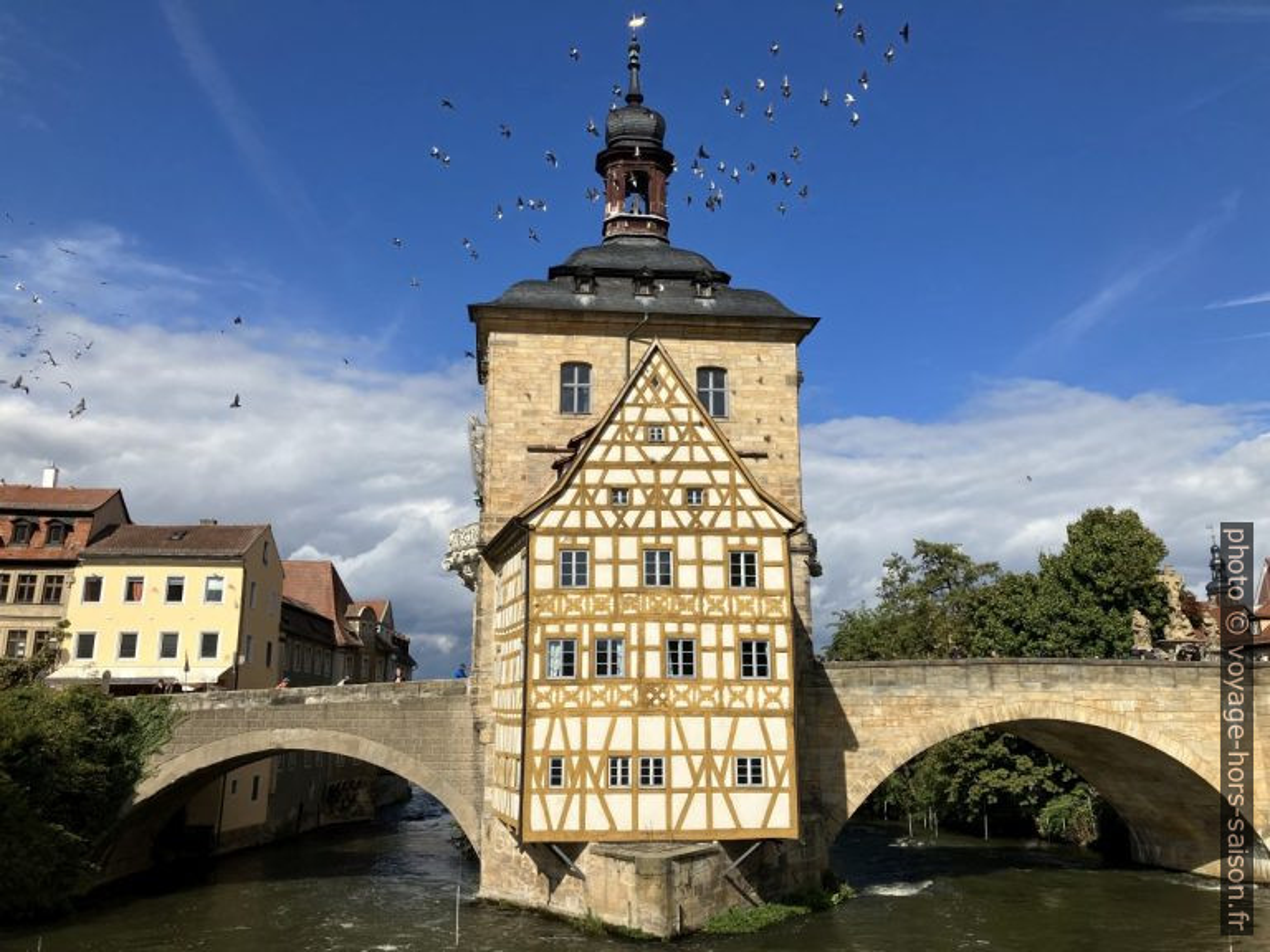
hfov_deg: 63.4
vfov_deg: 49.7
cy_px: 476
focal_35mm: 28
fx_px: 1027
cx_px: 635
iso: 32
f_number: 1.8
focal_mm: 4
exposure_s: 1/3436
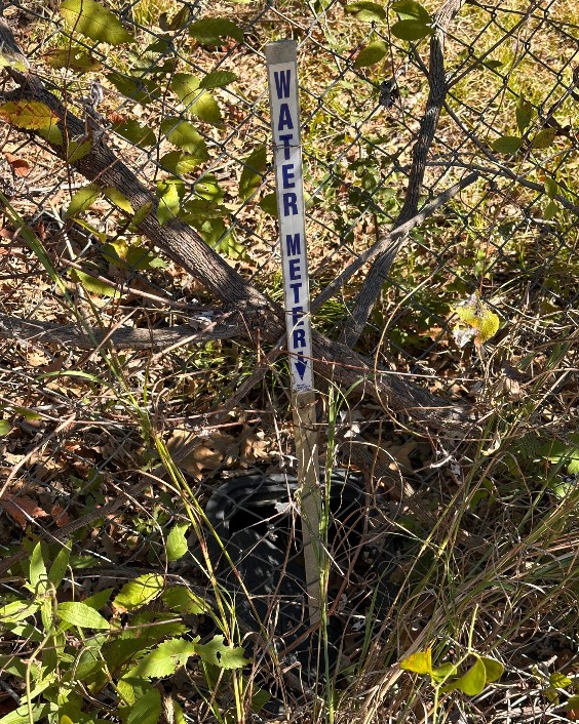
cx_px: 292
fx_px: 1093
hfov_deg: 29.7
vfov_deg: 36.7
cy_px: 348
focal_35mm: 51
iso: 64
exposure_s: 1/1000
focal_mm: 6.86
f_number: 1.8
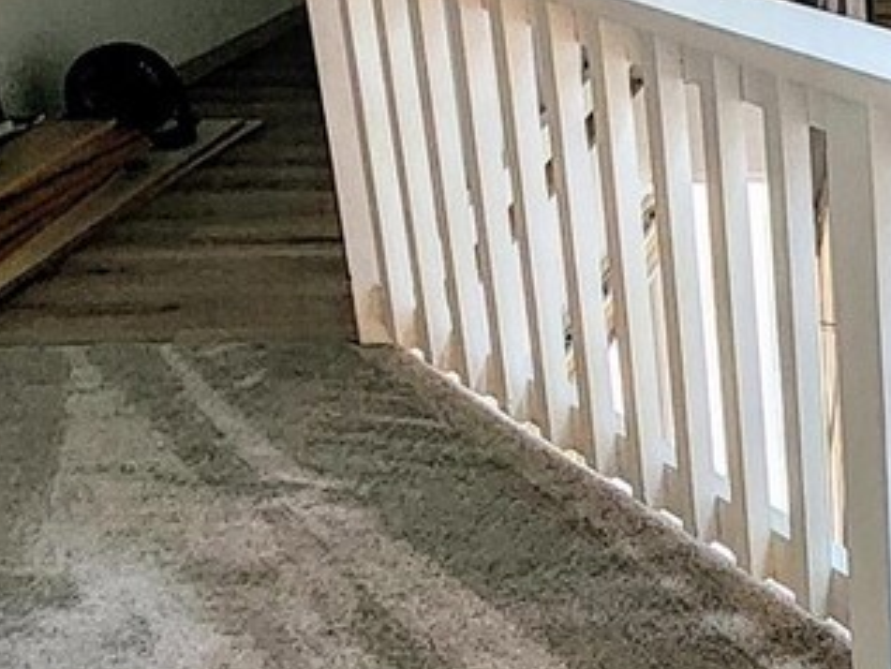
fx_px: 1519
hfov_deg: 27.3
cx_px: 1158
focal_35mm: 59
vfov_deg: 24.6
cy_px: 166
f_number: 2.2
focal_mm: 2.2
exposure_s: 1/60
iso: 400
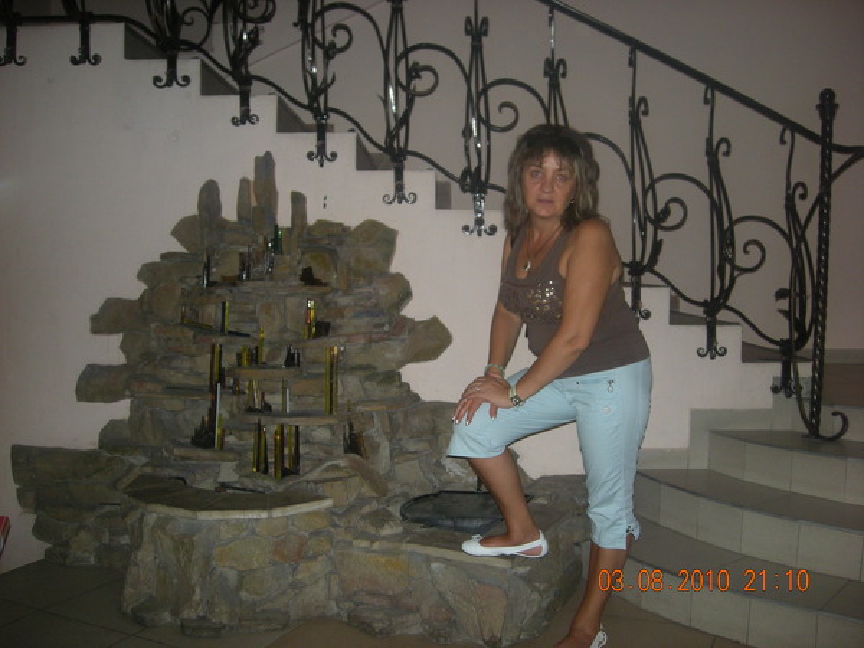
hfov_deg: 52.6
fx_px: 874
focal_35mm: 35
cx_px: 432
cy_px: 324
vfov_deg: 40.7
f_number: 2.8
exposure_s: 1/60
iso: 127
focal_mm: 5.7
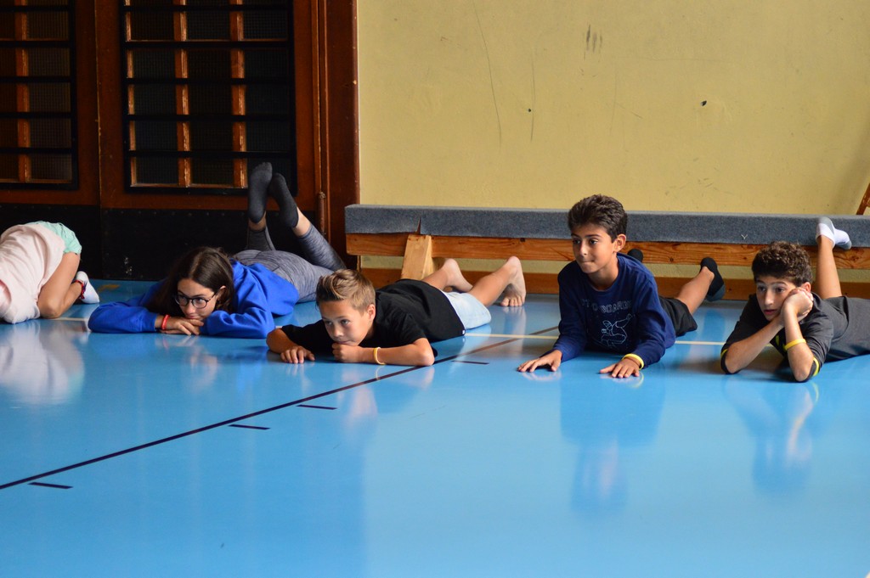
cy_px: 289
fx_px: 2535
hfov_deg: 19.5
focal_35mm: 105
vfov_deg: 13.0
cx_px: 435
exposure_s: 1/400
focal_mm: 70
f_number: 4
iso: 1600
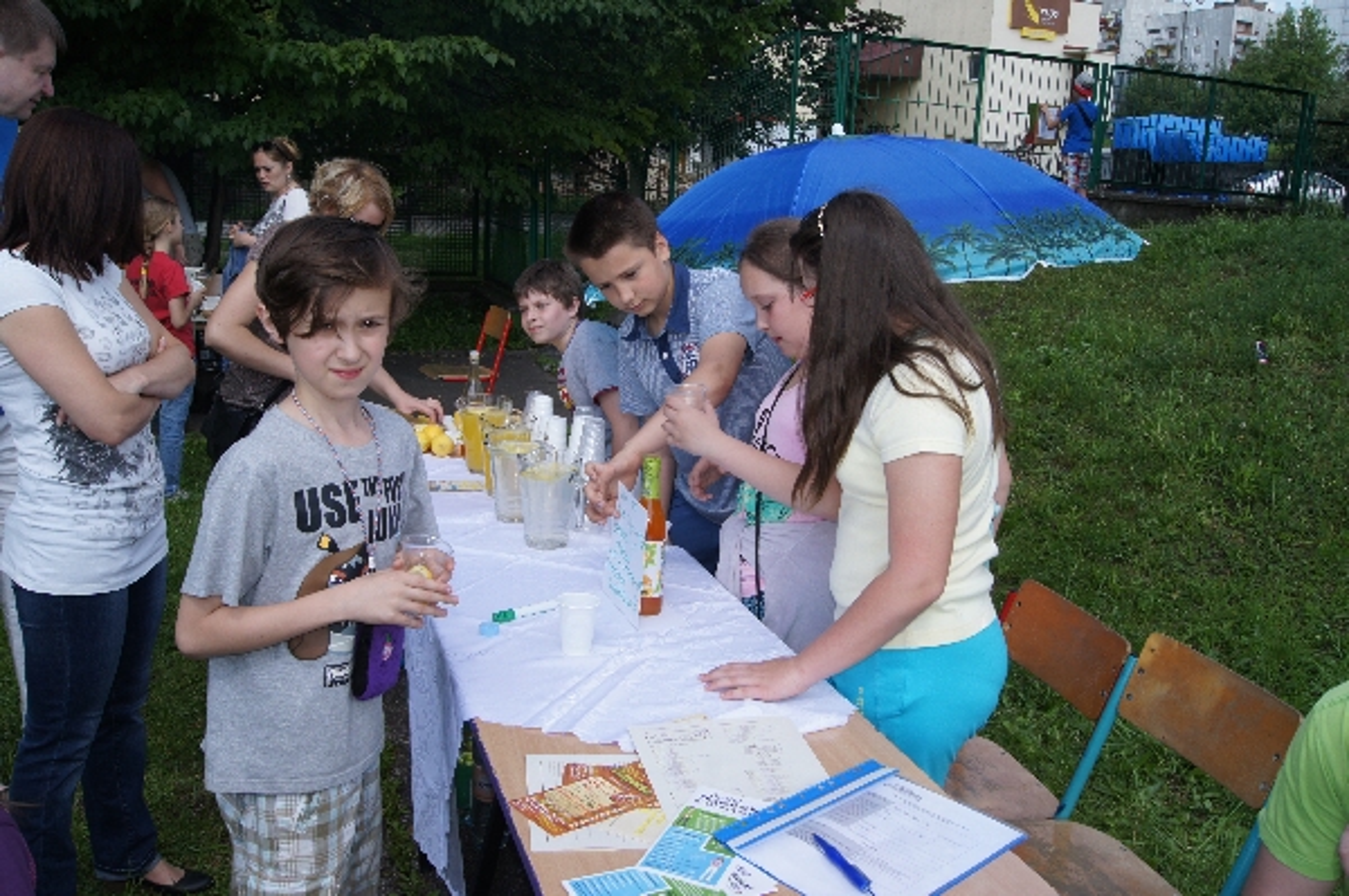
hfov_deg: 57.3
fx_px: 1236
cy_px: 448
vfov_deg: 39.9
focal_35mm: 33
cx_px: 674
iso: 200
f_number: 11
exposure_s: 1/160
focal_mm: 22
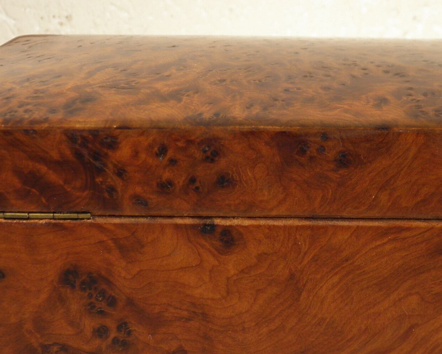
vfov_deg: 22.5
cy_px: 207
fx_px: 890
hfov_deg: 27.7
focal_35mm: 68
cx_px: 296
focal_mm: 6.2
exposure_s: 1/40
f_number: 3.7
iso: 100
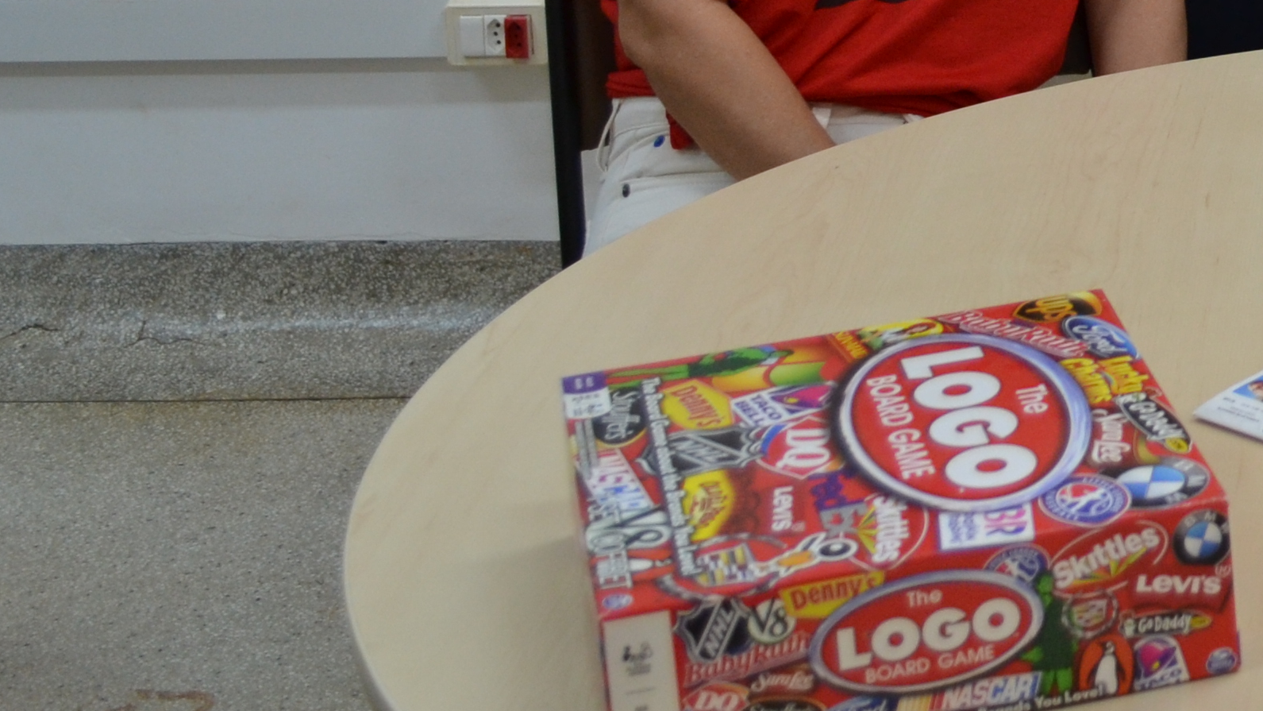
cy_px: -387
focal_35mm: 91
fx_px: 3048
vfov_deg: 12.6
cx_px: 1731
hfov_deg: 20.9
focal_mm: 20
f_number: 4
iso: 400
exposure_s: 1/60
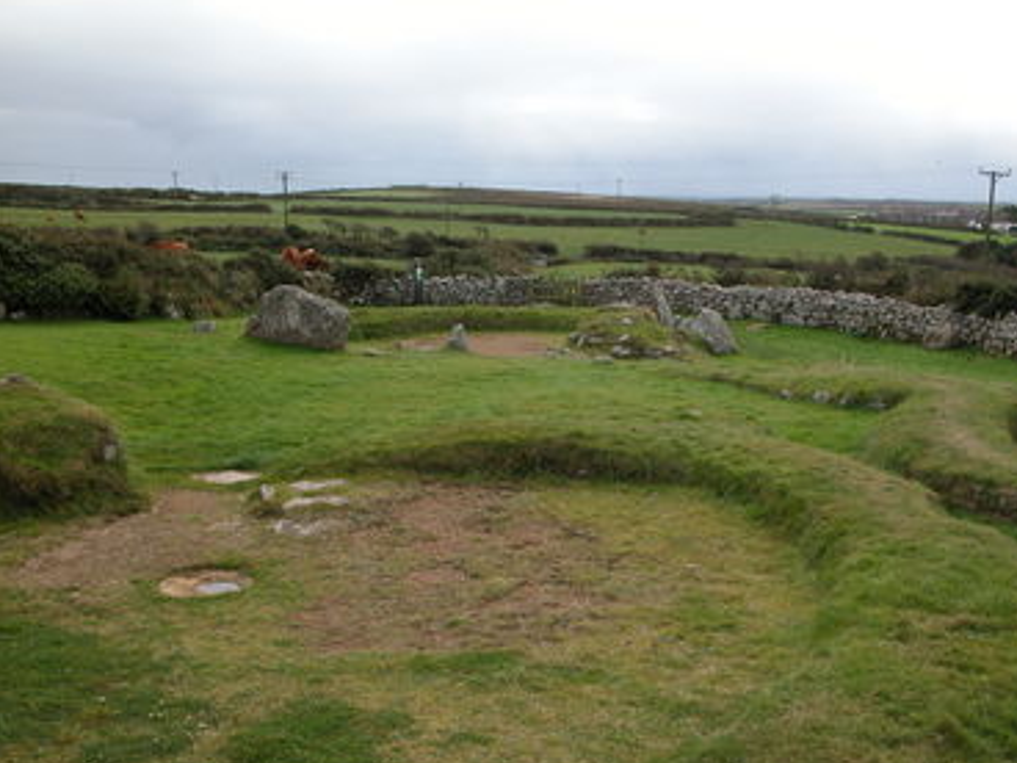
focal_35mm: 38
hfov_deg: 48.9
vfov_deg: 37.7
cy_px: 398
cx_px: 547
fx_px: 1116
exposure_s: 1/211
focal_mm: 8.9
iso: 100
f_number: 5.6
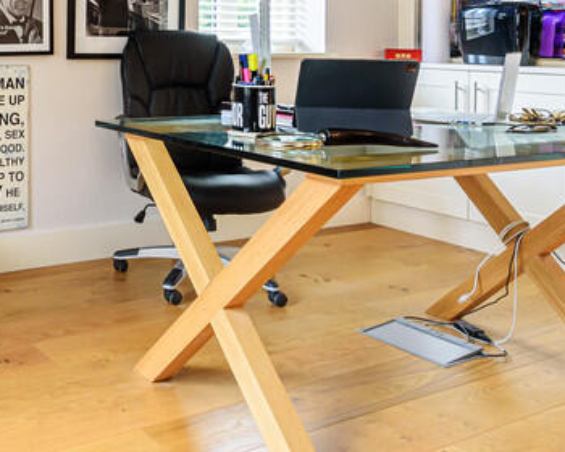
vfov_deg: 32.3
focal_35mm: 44
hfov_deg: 36.8
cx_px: -24
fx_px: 736
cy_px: 36
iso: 250
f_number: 8
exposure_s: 1/6
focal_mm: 16
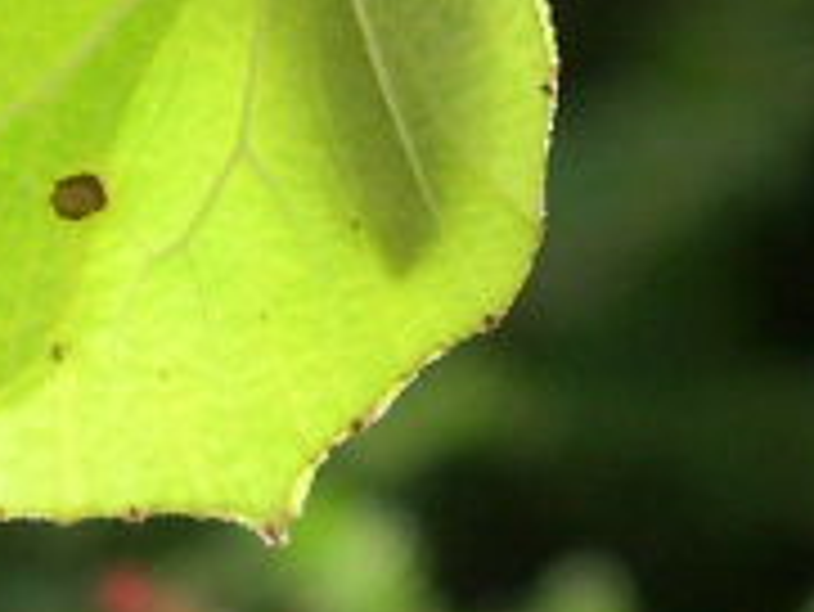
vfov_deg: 6.9
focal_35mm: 215
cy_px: 104
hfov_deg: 9.2
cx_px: 153
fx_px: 5059
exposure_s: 1/316
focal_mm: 8
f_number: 2.8
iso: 100
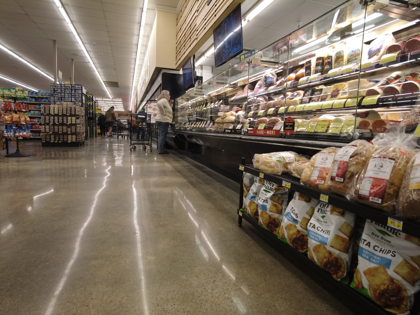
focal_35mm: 20
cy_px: 158
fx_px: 243
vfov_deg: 66.0
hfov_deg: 81.7
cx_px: 210
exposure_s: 1/30
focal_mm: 4.4
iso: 100
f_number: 1.8
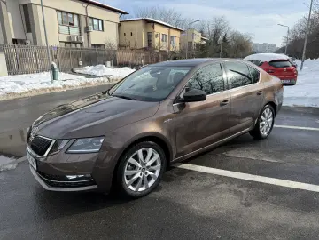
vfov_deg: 56.8
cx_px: 160
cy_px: 120
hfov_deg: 71.6
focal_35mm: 24
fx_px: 221
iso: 80
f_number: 1.78
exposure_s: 1/4673
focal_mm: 6.76
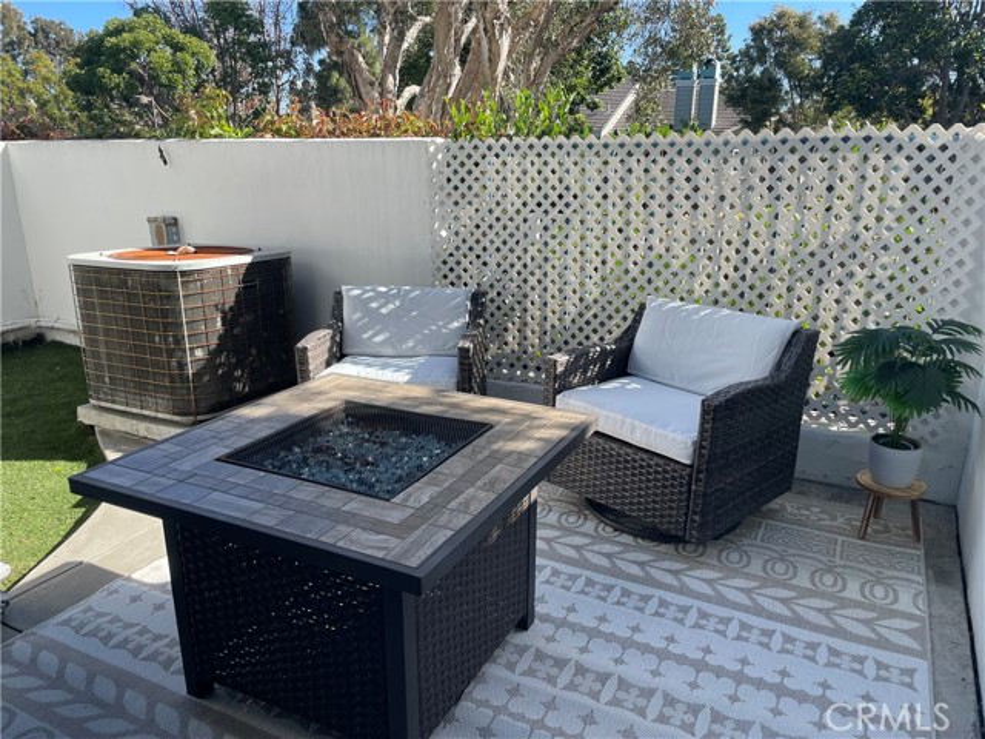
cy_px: 370
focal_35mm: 26
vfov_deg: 53.1
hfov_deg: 67.3
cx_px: 492
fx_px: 740
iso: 32
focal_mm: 4.2
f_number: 1.6
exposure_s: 1/1033
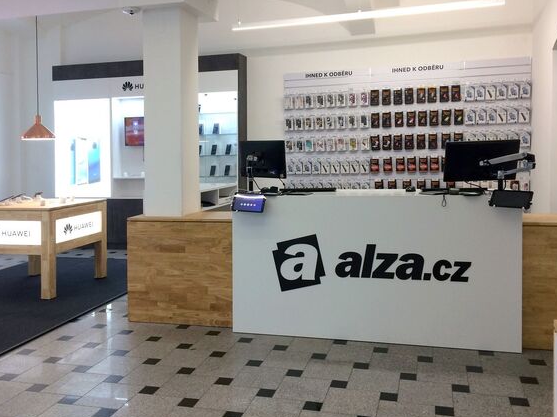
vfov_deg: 44.1
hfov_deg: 56.8
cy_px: 196
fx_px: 515
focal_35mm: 32
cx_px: 286
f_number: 2.2
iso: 64
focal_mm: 4.15
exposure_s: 1/33
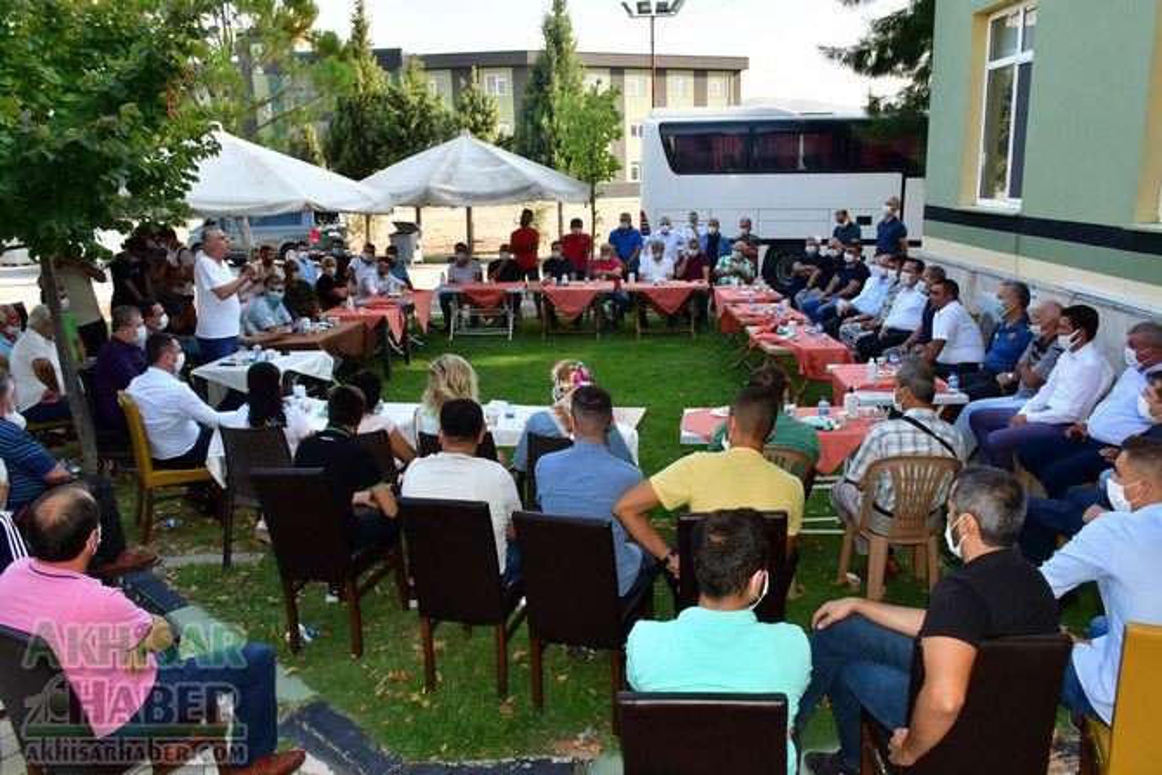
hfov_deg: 67.4
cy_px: 388
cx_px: 581
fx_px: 872
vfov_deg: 48.0
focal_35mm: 27
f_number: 16
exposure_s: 1/250
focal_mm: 18
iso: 1000
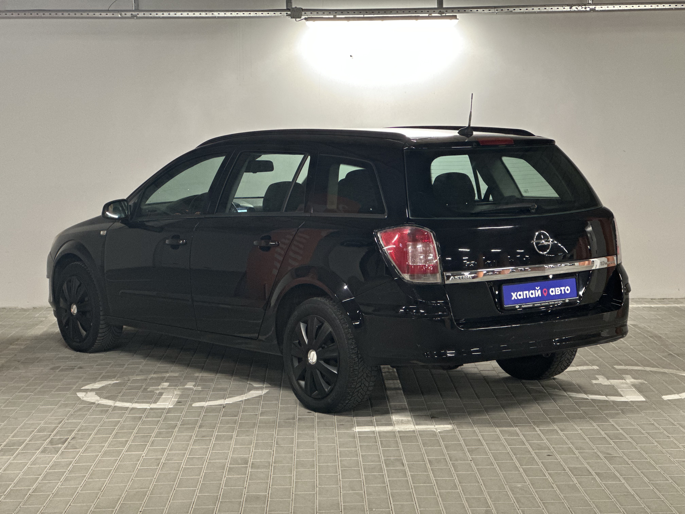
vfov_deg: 19.1
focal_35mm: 77
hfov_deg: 25.3
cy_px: 257
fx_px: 1524
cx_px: 342
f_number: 2.8
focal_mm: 9
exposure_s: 1/33
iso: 320
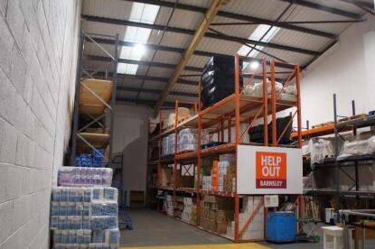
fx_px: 323
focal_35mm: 31
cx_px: 180
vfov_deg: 42.2
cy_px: 135
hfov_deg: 60.3
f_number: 4
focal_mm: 18
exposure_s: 1/160
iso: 1000
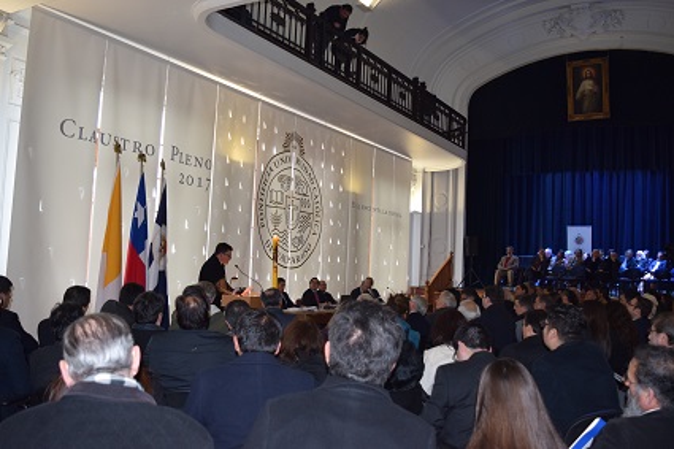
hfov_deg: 55.1
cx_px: 337
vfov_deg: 38.3
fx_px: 646
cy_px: 224
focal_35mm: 34
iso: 800
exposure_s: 1/80
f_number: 4.5
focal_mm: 23
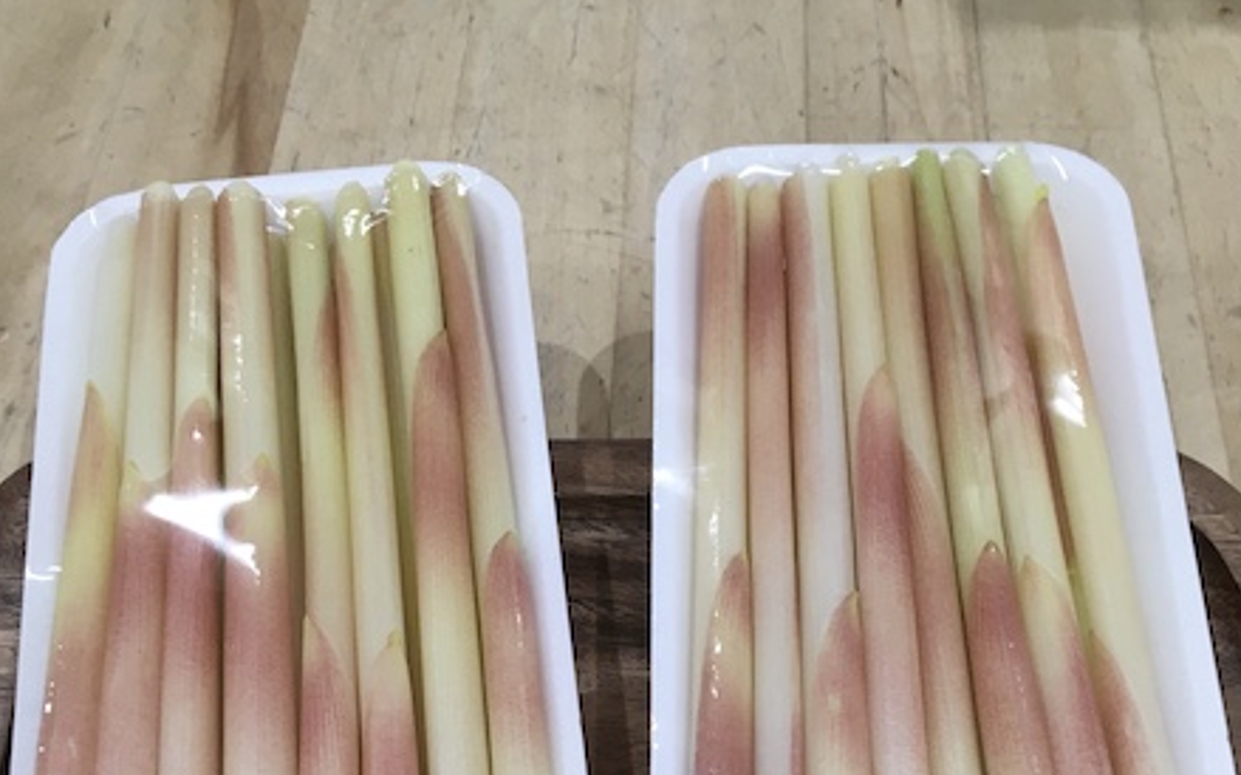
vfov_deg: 29.0
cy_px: 733
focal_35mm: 42
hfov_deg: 47.2
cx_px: 622
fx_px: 1420
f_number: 2.2
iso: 32
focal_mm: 4.15
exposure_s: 1/40
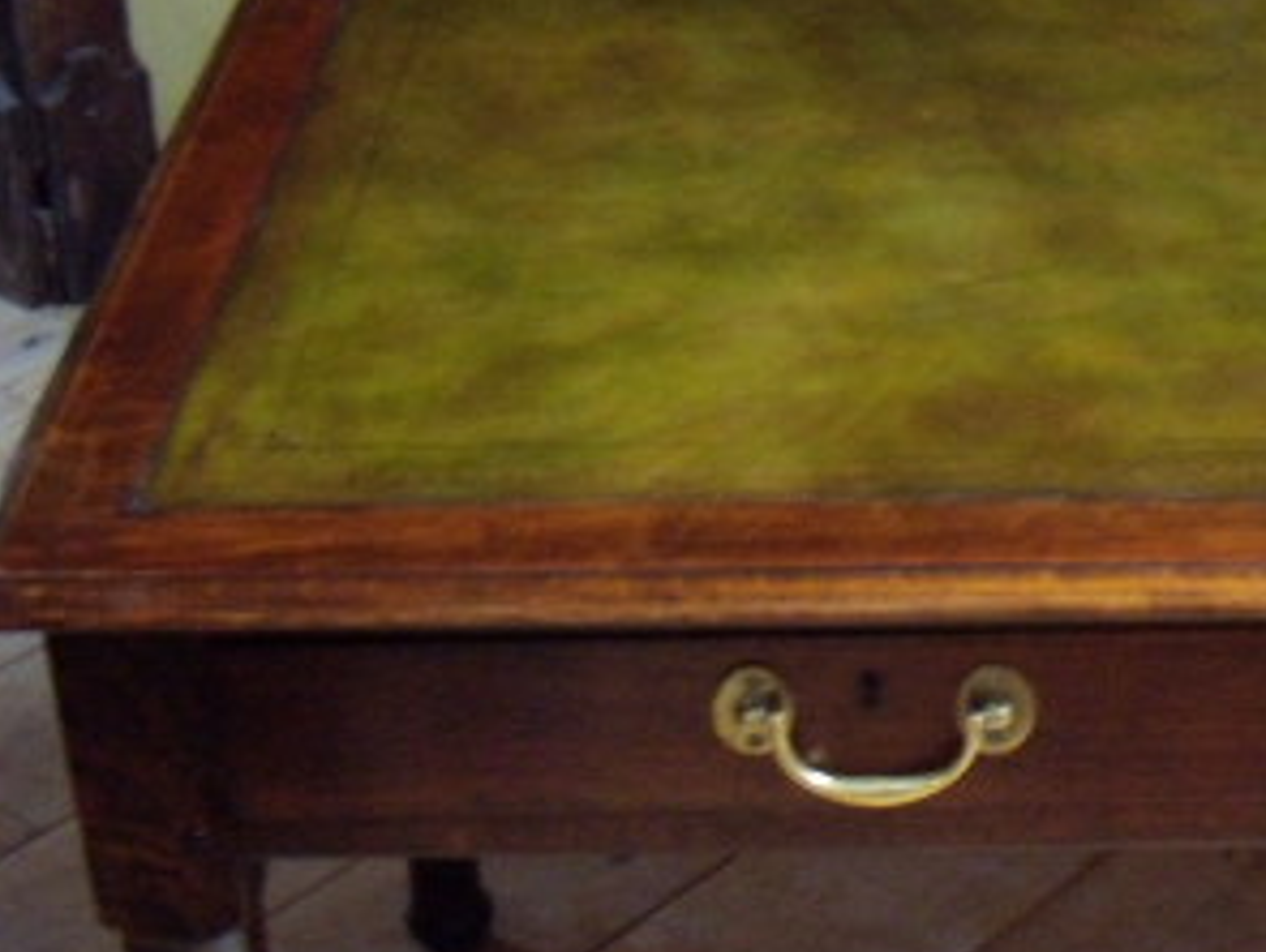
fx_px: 2856
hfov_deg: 23.5
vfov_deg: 18.8
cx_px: 1369
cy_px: 768
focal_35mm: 78
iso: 400
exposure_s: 1/8
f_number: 3.6
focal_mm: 6.4
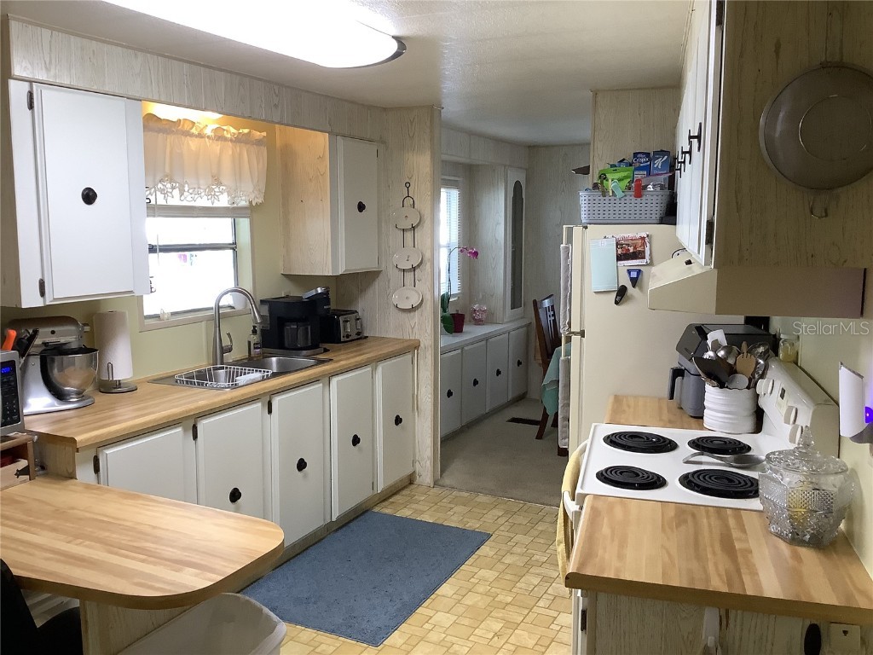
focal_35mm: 31
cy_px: 328
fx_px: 782
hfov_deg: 58.4
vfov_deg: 45.4
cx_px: 436
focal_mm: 3.3
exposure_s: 1/60
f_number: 2.4
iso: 125
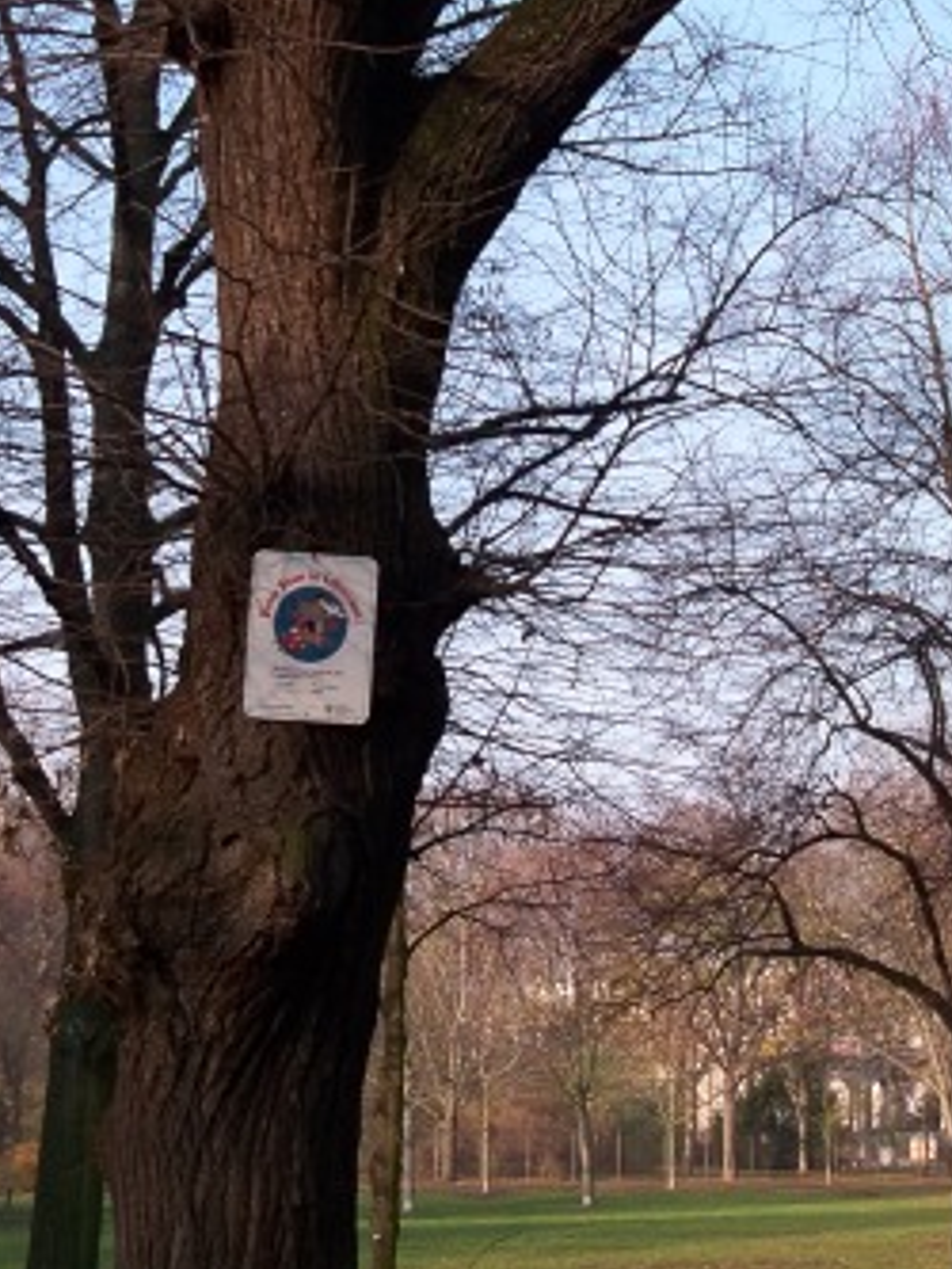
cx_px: 320
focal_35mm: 84
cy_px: 469
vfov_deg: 23.2
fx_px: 3078
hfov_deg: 17.5
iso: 64
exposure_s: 1/200
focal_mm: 6.2
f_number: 3.5
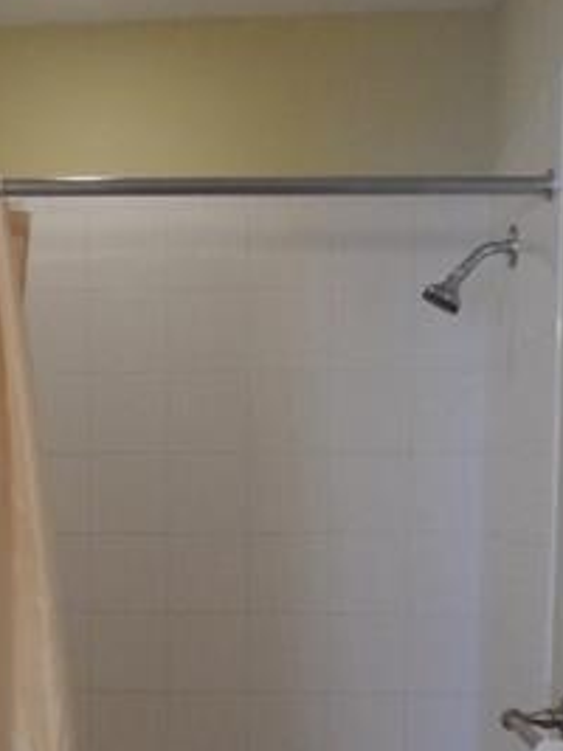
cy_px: 686
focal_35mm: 69
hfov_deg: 21.0
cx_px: 101
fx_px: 1497
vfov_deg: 27.1
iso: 200
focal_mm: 4
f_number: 3.2
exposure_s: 1/30
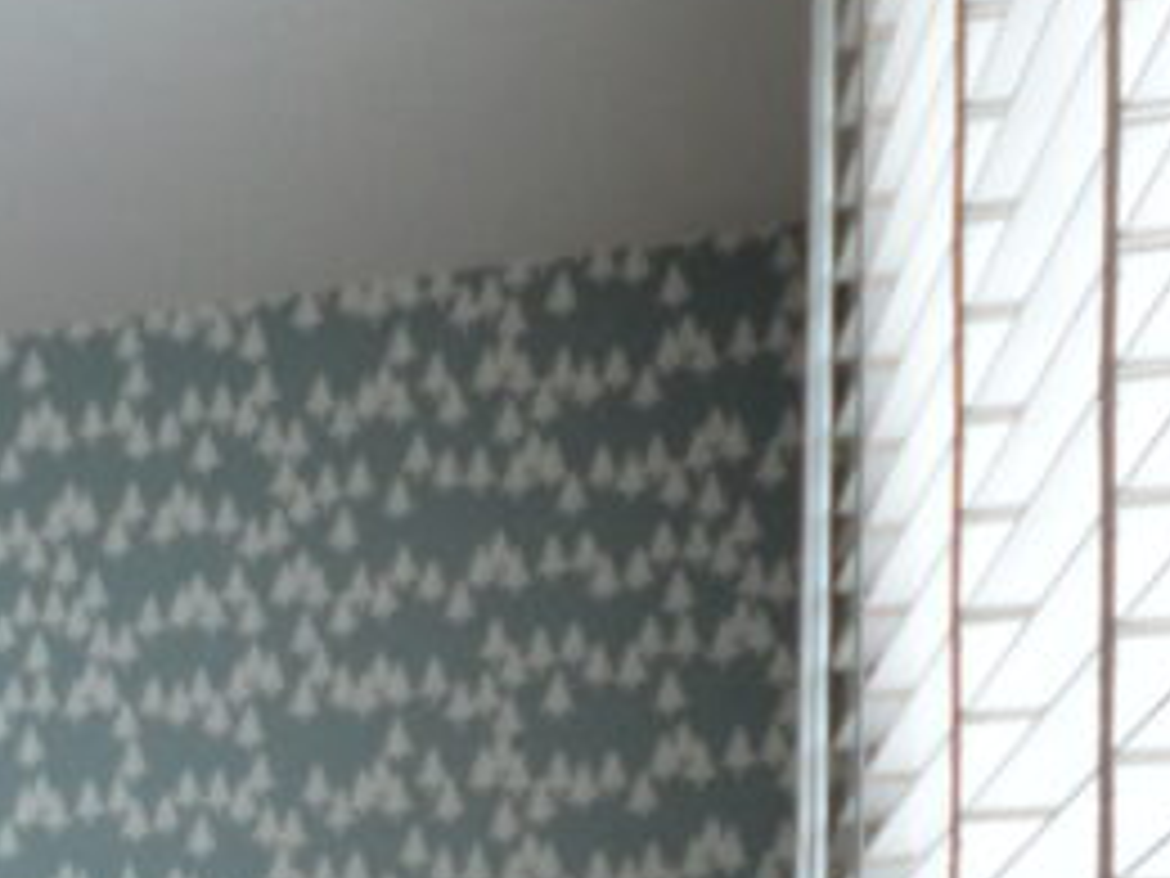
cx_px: -1512
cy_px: 1450
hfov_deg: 14.7
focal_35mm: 95
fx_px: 3211
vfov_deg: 14.2
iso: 400
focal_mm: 10
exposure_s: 1/50
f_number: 4
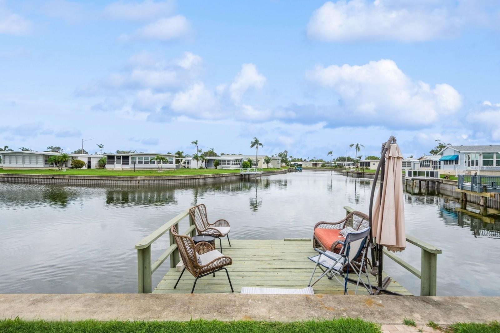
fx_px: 229
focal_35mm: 16
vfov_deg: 72.0
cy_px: 166
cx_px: 250
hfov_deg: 95.0
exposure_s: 1/320
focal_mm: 11
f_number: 8
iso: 200
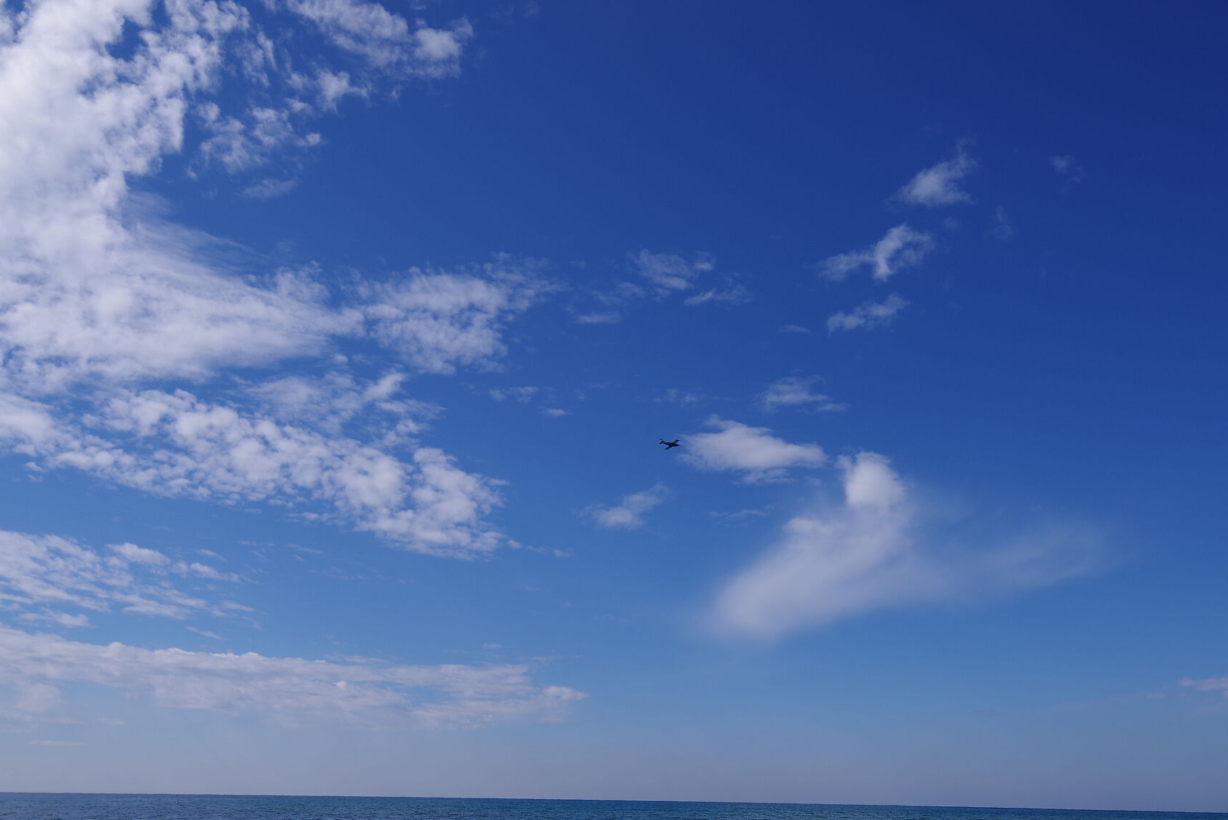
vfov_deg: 42.1
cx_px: 672
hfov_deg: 60.2
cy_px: 501
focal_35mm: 31
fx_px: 1058
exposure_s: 1/125
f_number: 14
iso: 100
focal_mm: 22
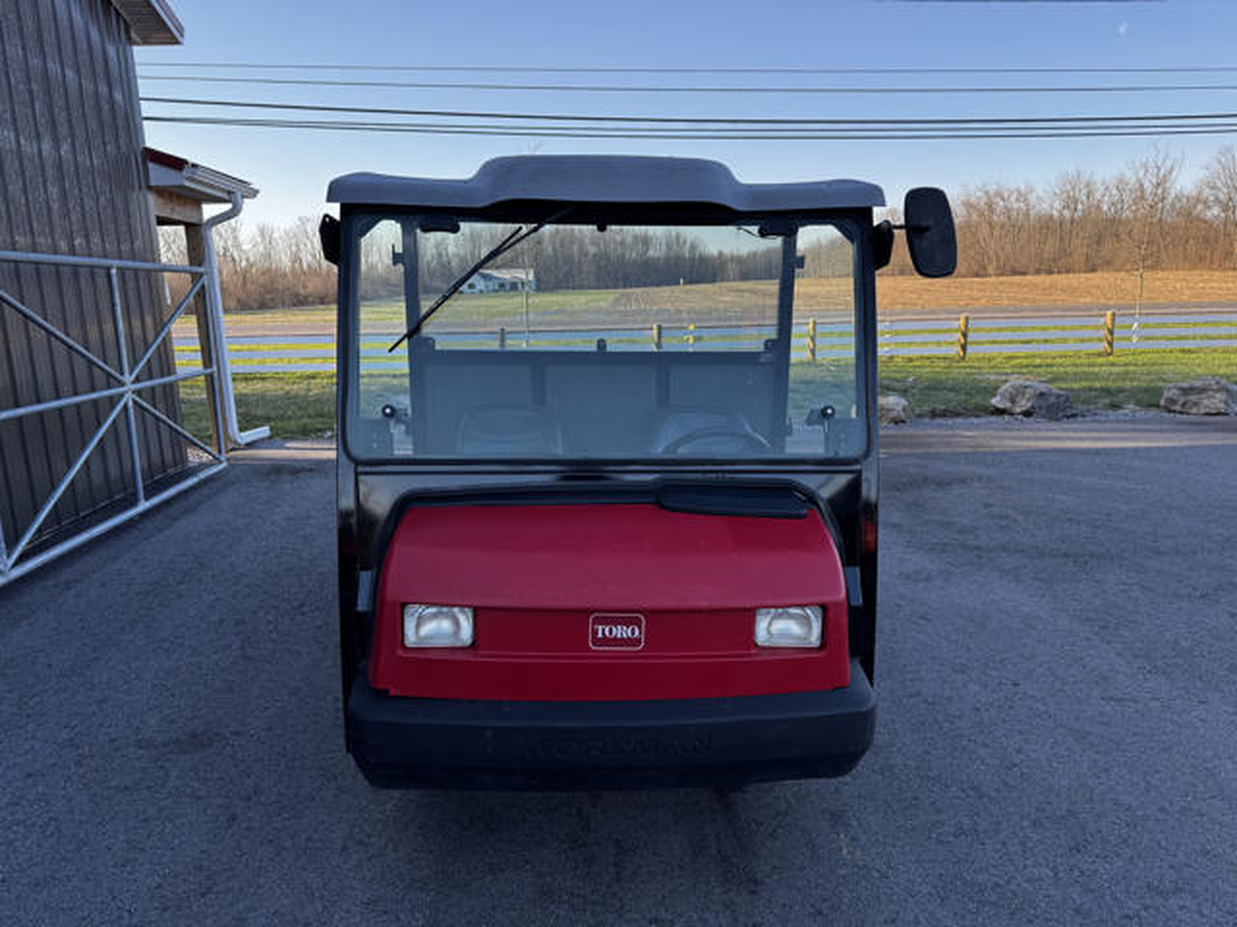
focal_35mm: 24
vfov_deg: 56.8
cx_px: 618
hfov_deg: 71.6
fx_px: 858
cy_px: 464
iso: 80
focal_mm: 6.76
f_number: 1.78
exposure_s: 1/715
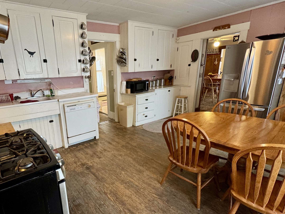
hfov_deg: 80.1
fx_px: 165
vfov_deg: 65.8
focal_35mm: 20
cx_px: 106
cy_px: 119
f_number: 2.2
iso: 200
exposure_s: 1/60
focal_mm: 2.22
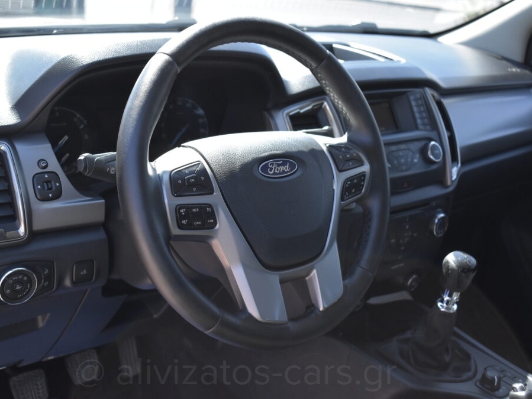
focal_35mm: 46
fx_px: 707
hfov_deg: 41.2
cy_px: 200
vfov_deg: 31.5
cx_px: 236
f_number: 4.2
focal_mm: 28
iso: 1600
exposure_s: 1/1250
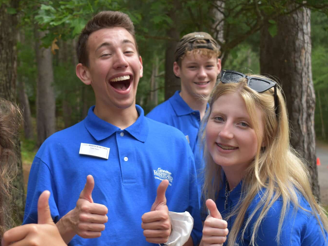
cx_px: 91
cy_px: 150
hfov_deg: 26.1
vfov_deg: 19.9
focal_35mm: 74
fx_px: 701
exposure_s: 1/250
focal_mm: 34
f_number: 5.6
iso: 200
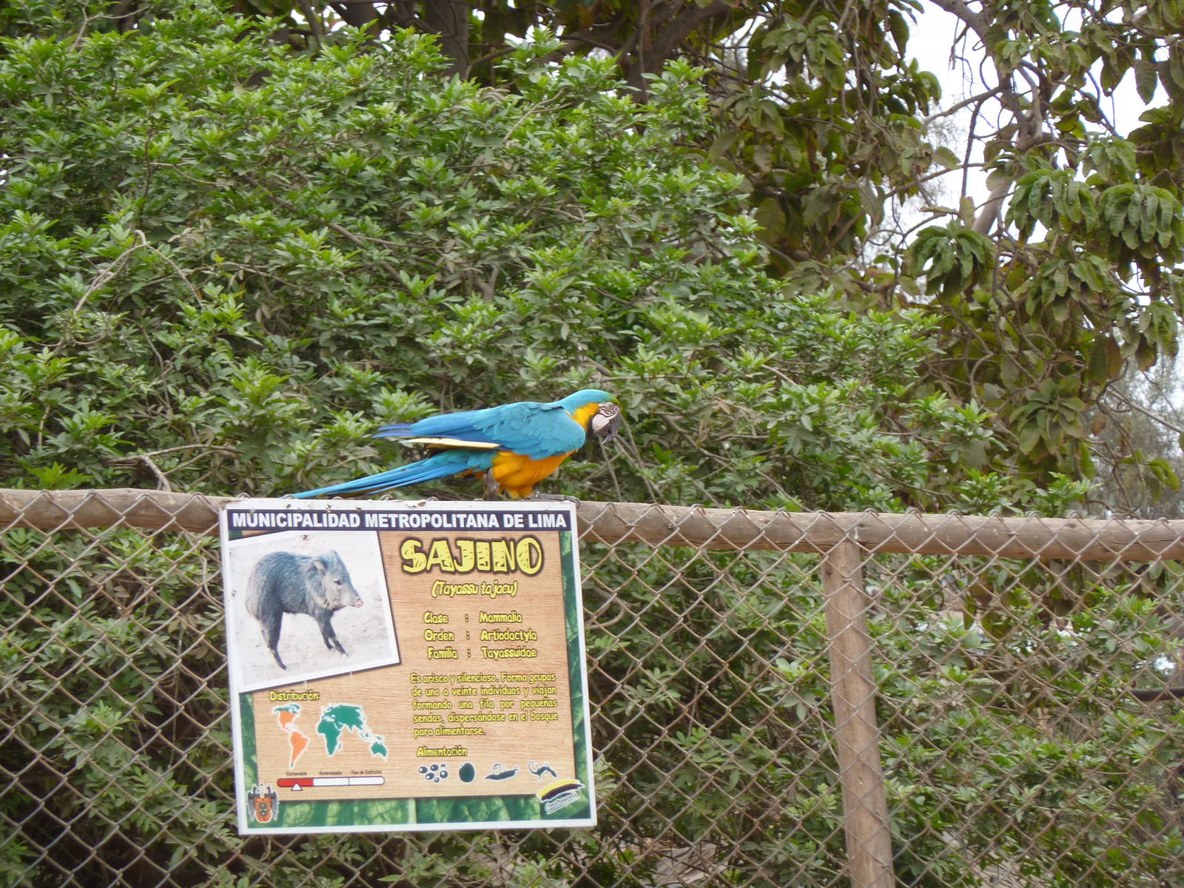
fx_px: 8893
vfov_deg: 5.7
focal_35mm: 260
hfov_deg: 7.6
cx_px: 592
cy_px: 444
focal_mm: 42.6
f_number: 4.7
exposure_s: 1/100
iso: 125
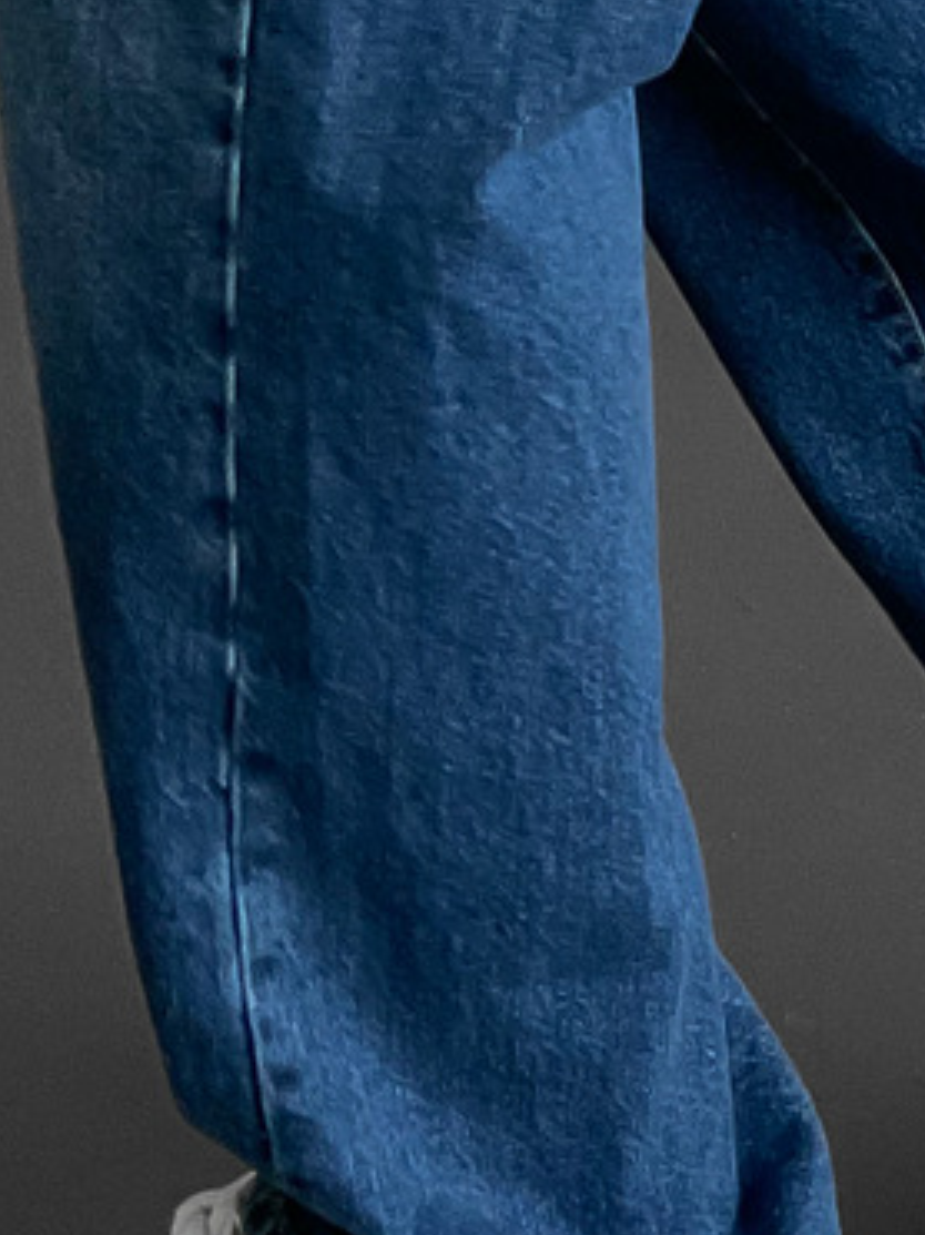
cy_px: -632
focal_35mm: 125
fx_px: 4456
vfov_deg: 14.7
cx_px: 789
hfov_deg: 11.8
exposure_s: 1/60
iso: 125
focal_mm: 3
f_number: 1.8
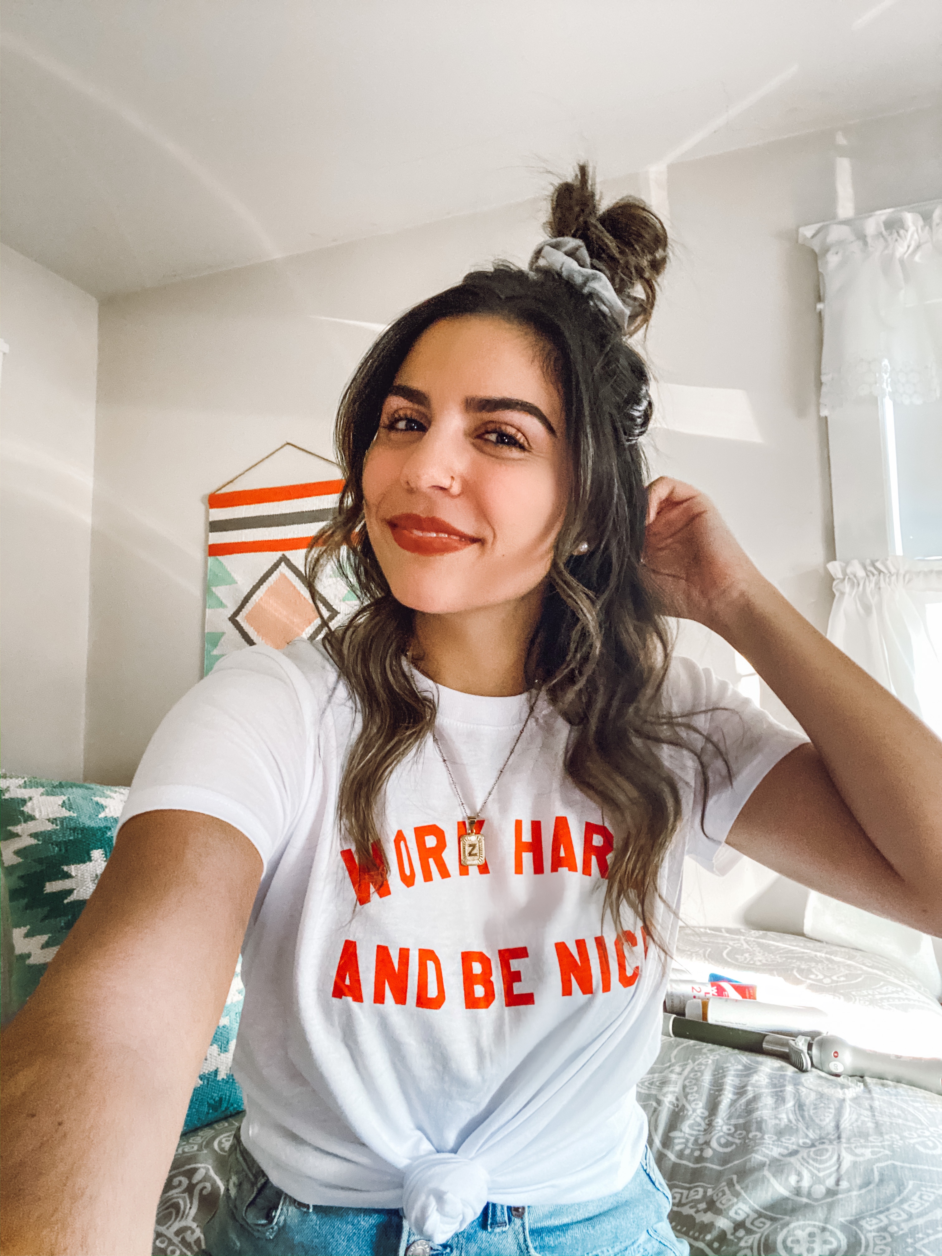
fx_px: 835
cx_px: 471
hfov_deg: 58.9
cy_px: 628
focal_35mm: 23
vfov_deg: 73.9
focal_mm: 2.71
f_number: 2.2
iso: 800
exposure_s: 1/19
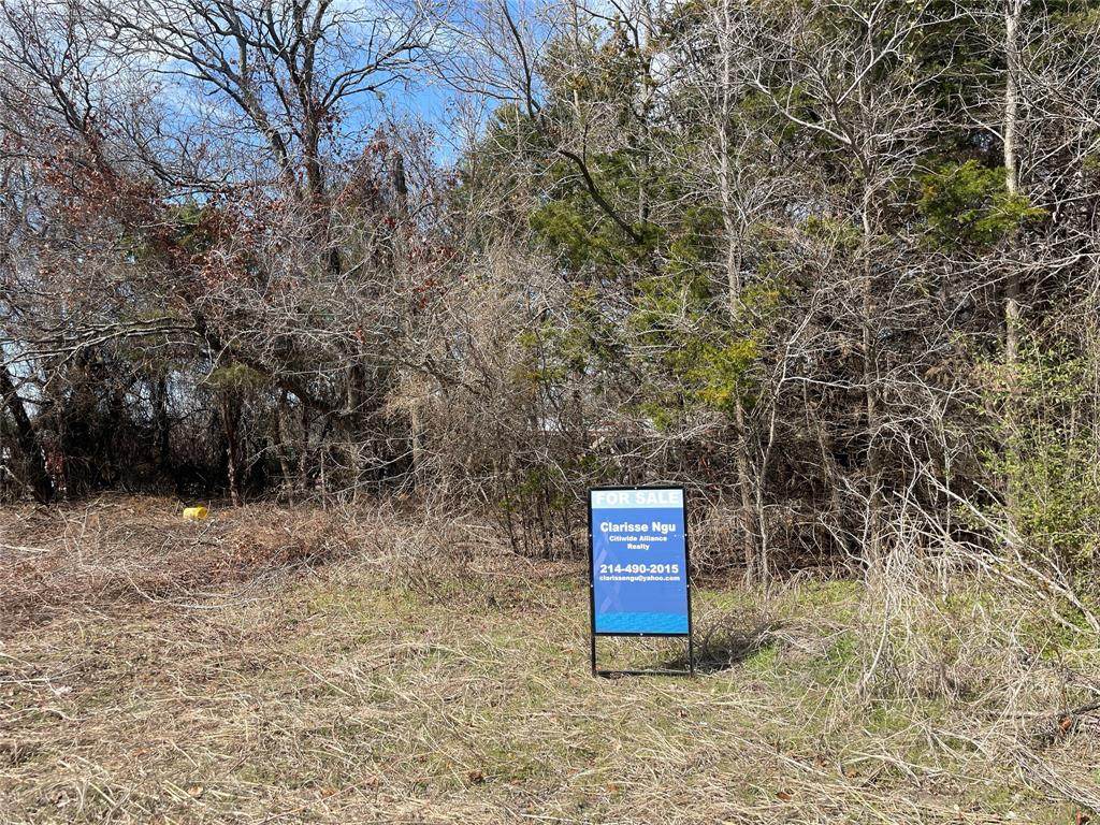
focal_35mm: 26
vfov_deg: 53.1
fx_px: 826
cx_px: 550
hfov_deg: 67.3
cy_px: 412
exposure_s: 1/1453
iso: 32
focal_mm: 4.2
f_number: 1.6
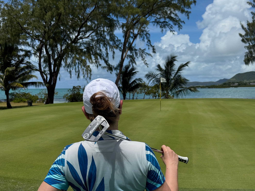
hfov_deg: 39.7
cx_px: 128
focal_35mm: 48
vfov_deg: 30.3
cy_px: 96
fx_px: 354
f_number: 1.78
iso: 64
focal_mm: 6.76
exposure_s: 1/9009
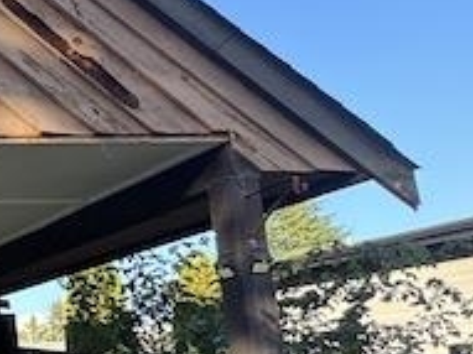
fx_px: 751
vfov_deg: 26.3
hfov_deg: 21.9
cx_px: -376
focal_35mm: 55
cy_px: 251
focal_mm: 2.22
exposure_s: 1/219
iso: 40
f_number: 2.2
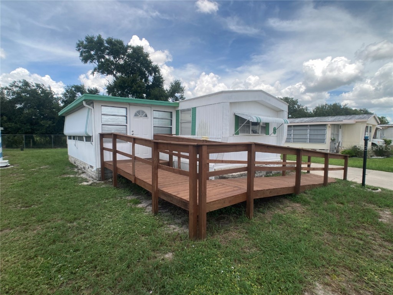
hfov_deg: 63.4
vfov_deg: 49.7
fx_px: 318
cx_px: 196
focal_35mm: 28
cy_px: 148
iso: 20
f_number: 1.8
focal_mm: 3.99
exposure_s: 1/1779
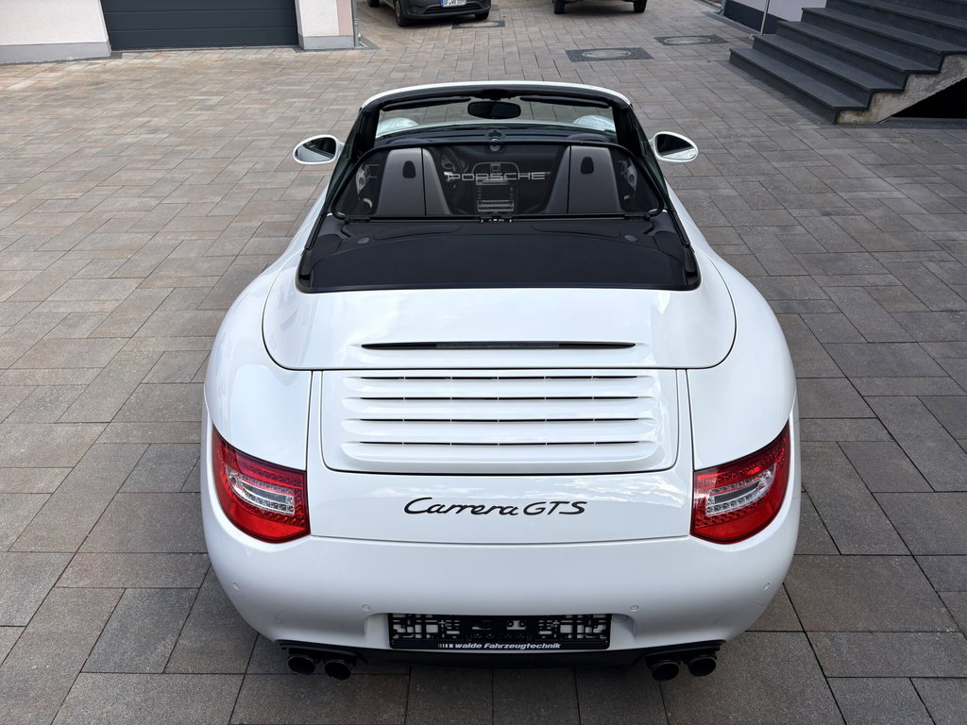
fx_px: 726
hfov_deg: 67.3
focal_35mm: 26
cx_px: 484
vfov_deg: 53.1
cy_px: 362
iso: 50
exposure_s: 1/1799
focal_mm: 5.96
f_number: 1.6
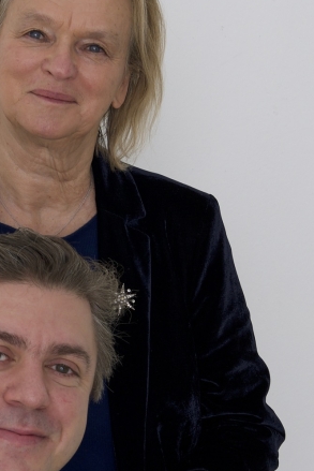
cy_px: 311
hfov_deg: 11.1
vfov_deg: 16.6
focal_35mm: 123
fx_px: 1608
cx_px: 14
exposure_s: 1/60
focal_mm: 48
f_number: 11
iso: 200
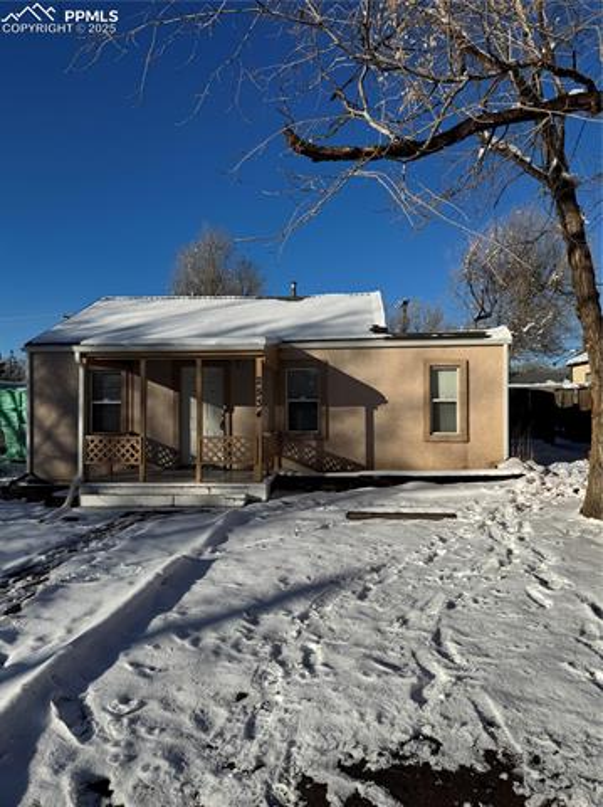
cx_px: 302
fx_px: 558
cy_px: 404
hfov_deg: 56.7
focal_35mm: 24
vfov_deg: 71.7
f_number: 1.78
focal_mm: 6.76
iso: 80
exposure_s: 1/7937
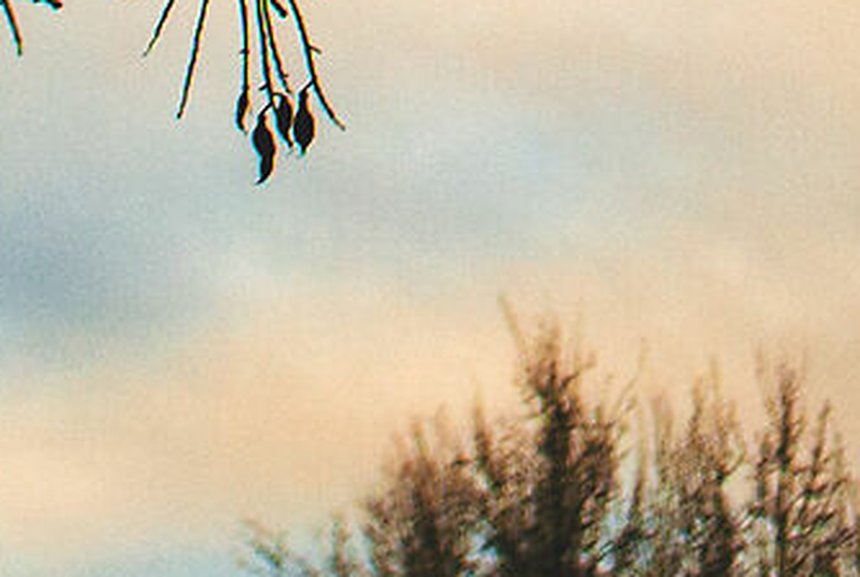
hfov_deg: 10.5
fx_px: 4643
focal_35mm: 194
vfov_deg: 6.6
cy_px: -1014
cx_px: 765
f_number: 3.5
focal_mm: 18
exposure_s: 1/800
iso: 200
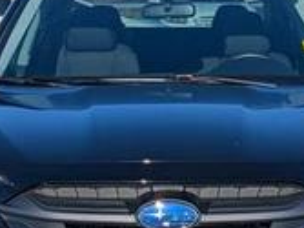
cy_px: 171
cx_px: 177
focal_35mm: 148
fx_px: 1299
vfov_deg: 10.0
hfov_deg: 13.3
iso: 22
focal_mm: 6.9
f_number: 1.68
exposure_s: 1/2500
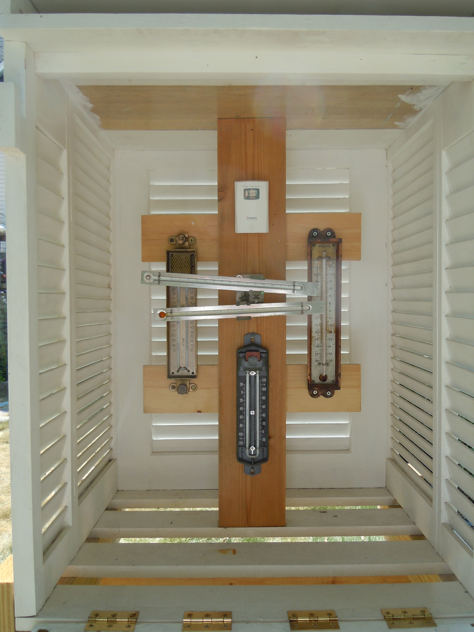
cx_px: 237
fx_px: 548
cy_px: 316
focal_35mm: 30
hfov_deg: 46.8
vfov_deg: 60.0
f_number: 3.5
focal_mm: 5.4
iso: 100
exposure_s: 1/250
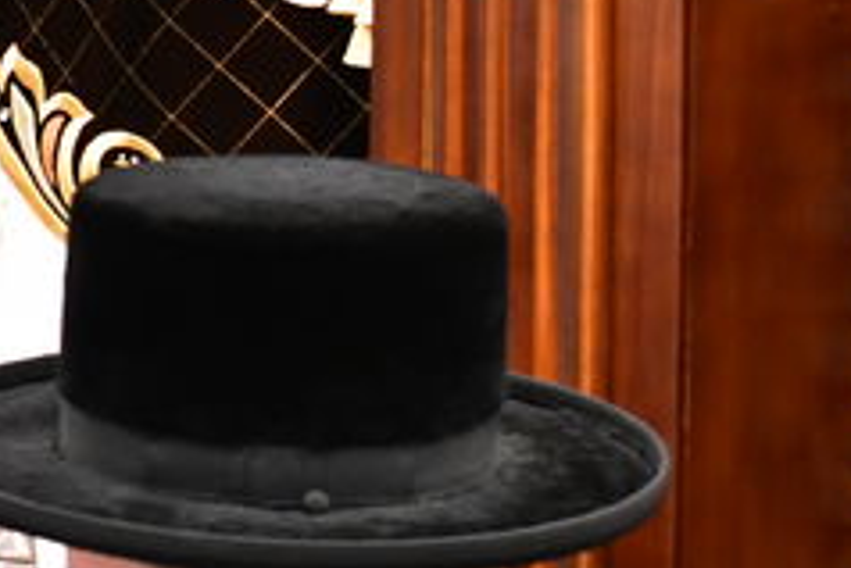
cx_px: -830
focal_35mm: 141
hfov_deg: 12.8
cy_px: 241
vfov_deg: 9.7
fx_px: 3335
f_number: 6.3
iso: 1600
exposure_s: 1/100
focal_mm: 24
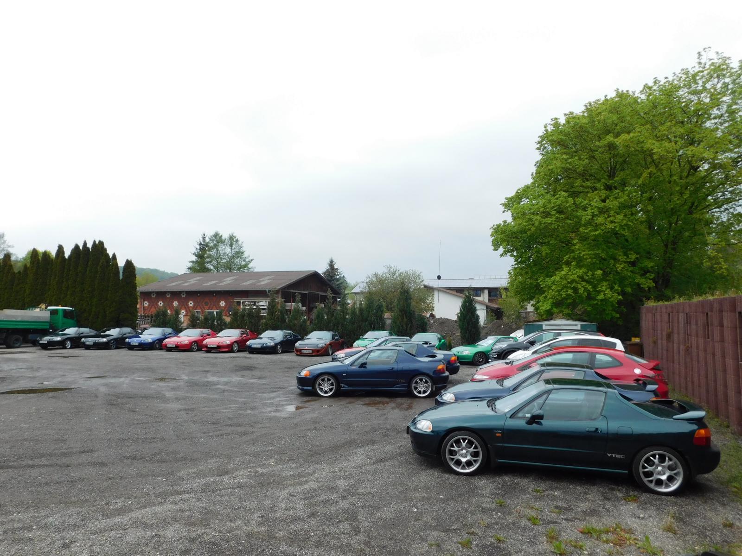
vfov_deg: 54.9
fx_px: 536
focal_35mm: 25
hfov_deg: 69.4
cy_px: 278
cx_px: 371
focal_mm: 4.5
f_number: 3.1
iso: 125
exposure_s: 1/1000
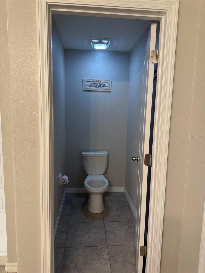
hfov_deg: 56.8
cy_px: 136
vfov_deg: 71.6
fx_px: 190
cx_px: 102
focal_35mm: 24
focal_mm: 6.76
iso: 200
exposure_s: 1/120
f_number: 1.78
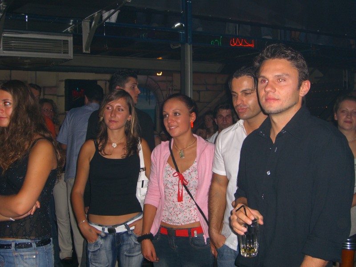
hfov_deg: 41.2
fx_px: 473
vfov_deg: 31.5
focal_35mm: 46
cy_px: 134
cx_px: 178
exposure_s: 1/60
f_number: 3.1
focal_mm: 9.5
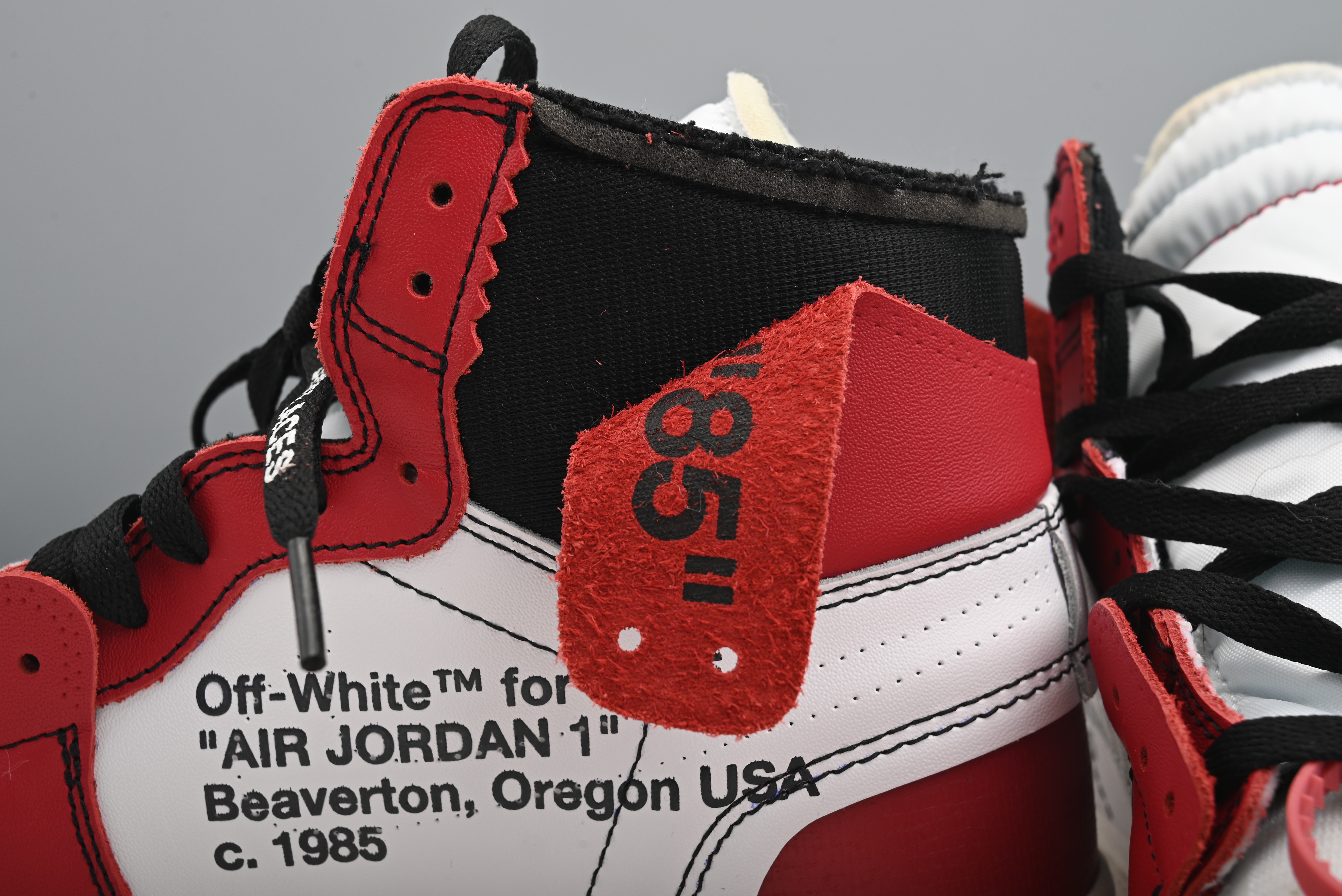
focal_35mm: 46
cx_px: 671
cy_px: 448
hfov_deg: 42.7
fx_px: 1715
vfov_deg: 29.3
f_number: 11
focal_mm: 46
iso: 100
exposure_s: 1/200
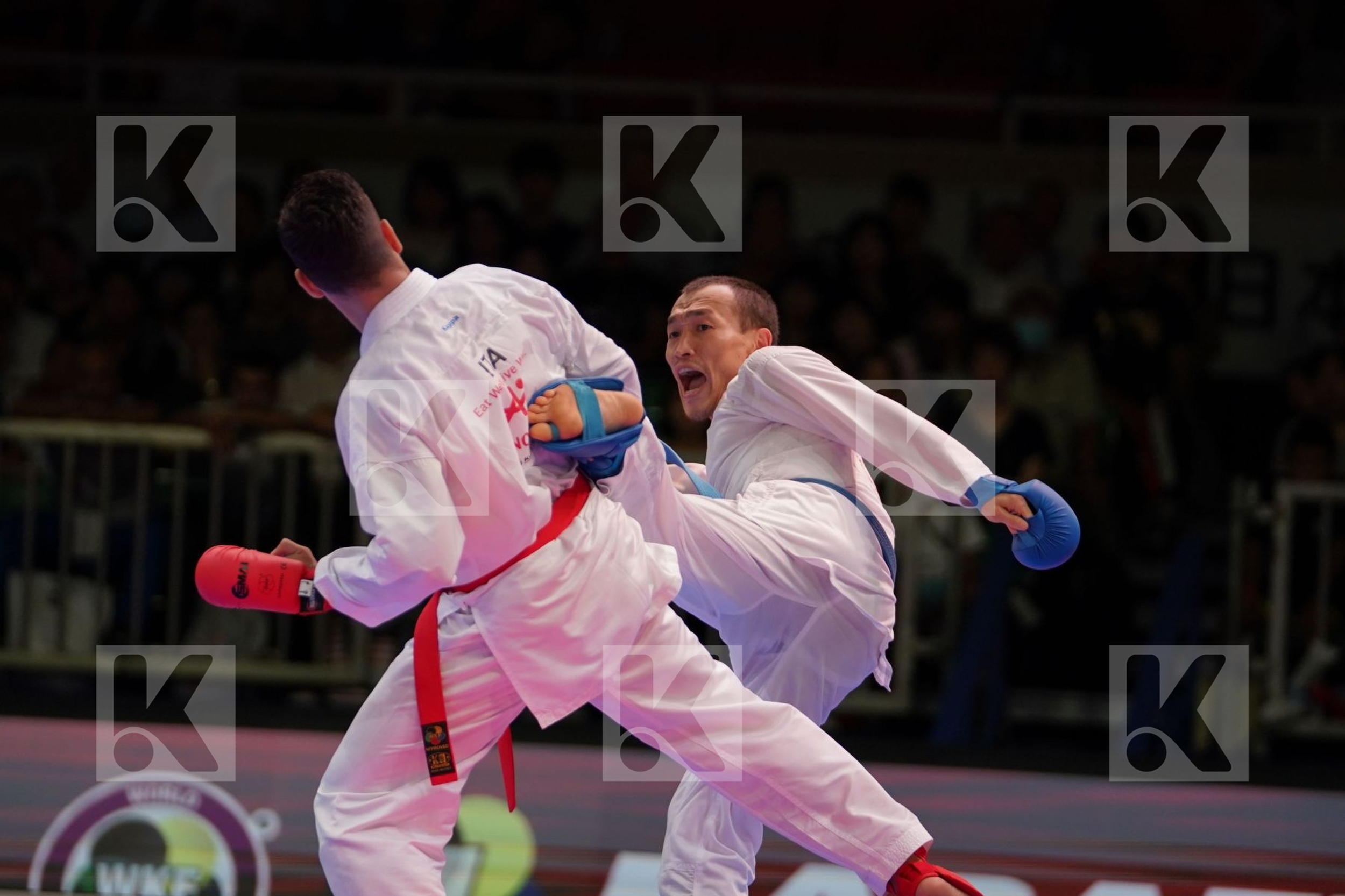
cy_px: 448
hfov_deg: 8.2
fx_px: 9338
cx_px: 672
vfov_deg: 5.5
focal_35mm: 250
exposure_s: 1/1000
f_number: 2.8
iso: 800
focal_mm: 167
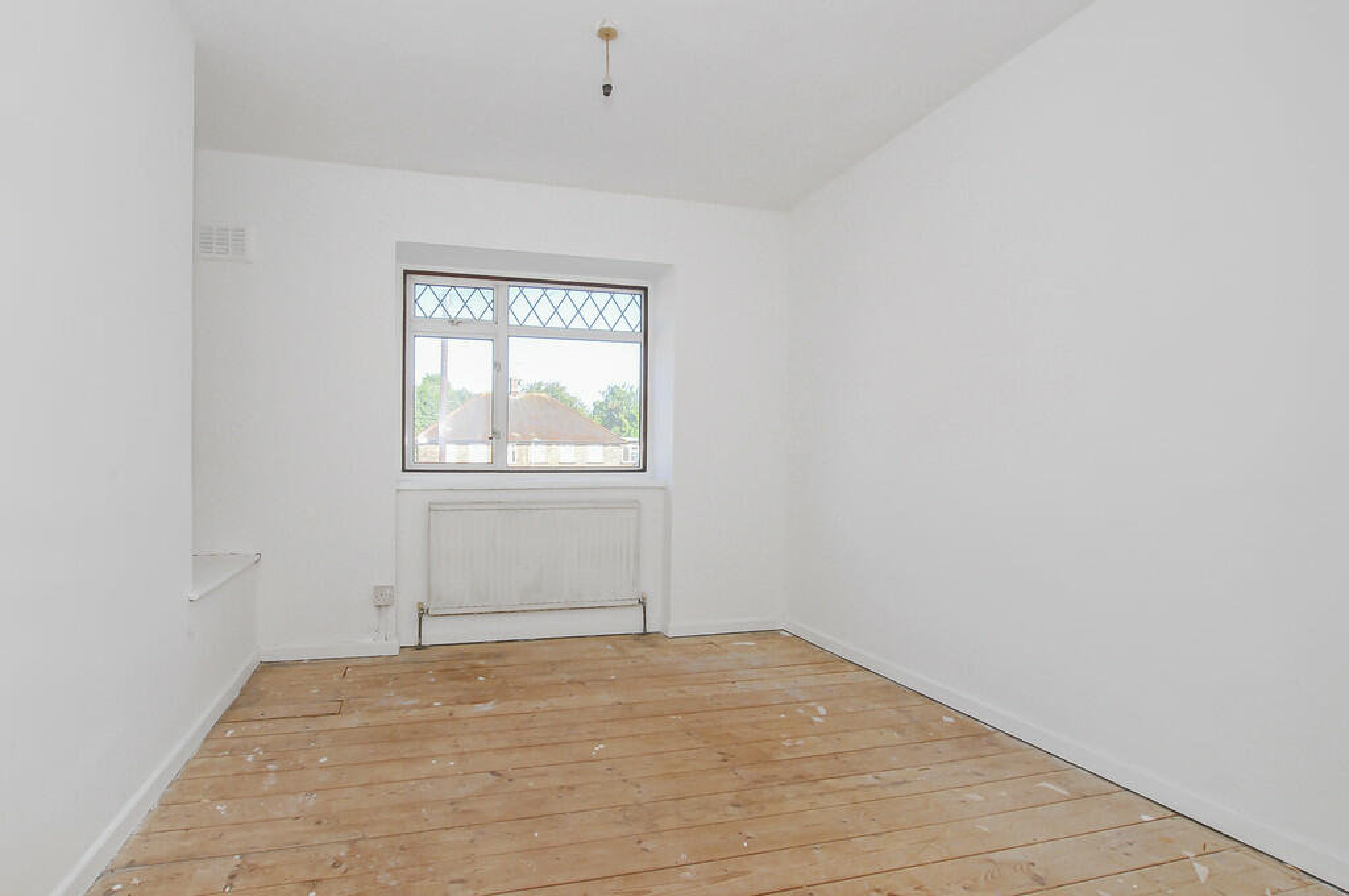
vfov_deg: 77.2
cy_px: 448
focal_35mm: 15
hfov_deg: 100.5
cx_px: 674
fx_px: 561
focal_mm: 10
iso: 250
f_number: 16
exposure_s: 1/15
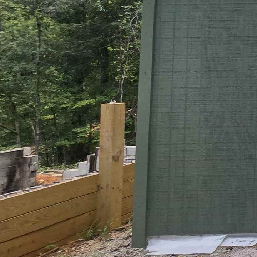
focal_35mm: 49
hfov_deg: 18.4
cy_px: 42
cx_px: 534
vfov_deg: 33.4
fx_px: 412
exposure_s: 1/677
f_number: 2.2
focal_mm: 2.2
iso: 50
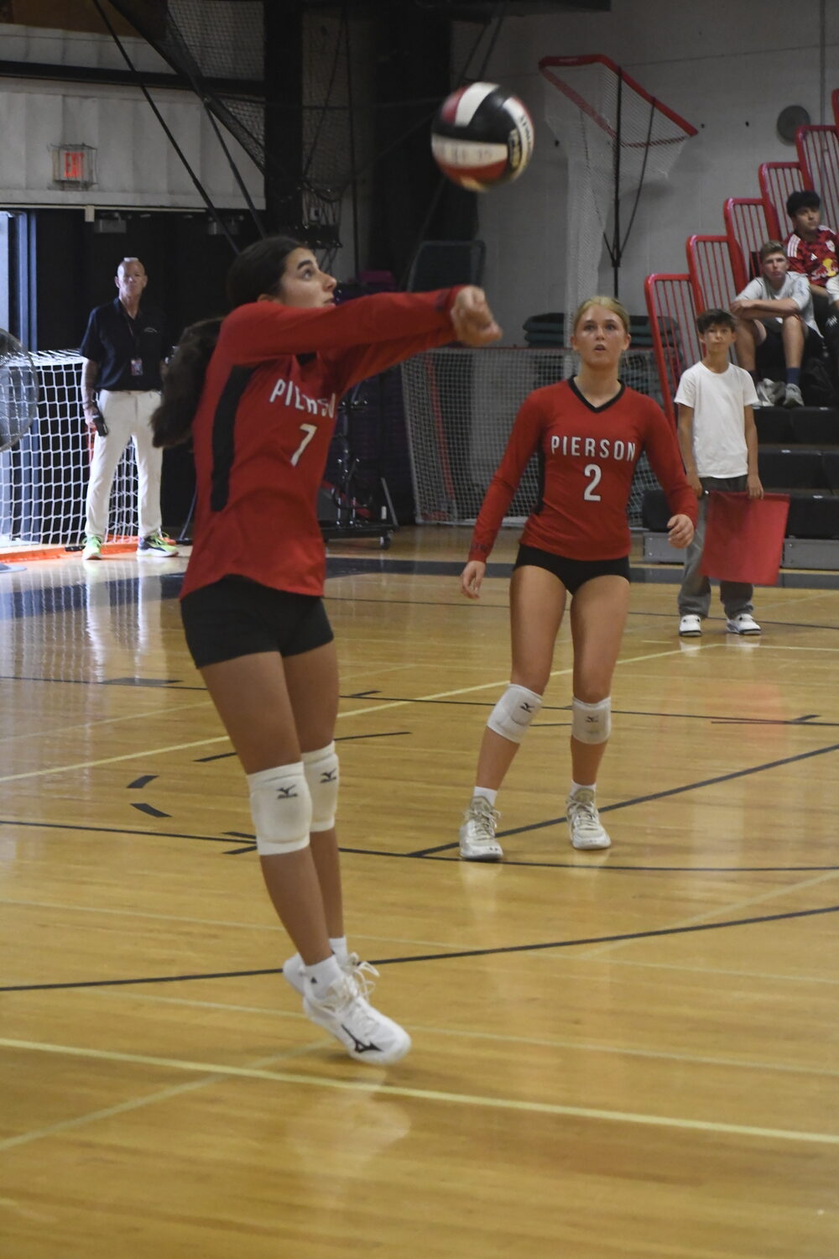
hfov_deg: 13.0
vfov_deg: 19.5
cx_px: 420
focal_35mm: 105
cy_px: 630
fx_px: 3670
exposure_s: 1/400
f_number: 5
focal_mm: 70
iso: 8000
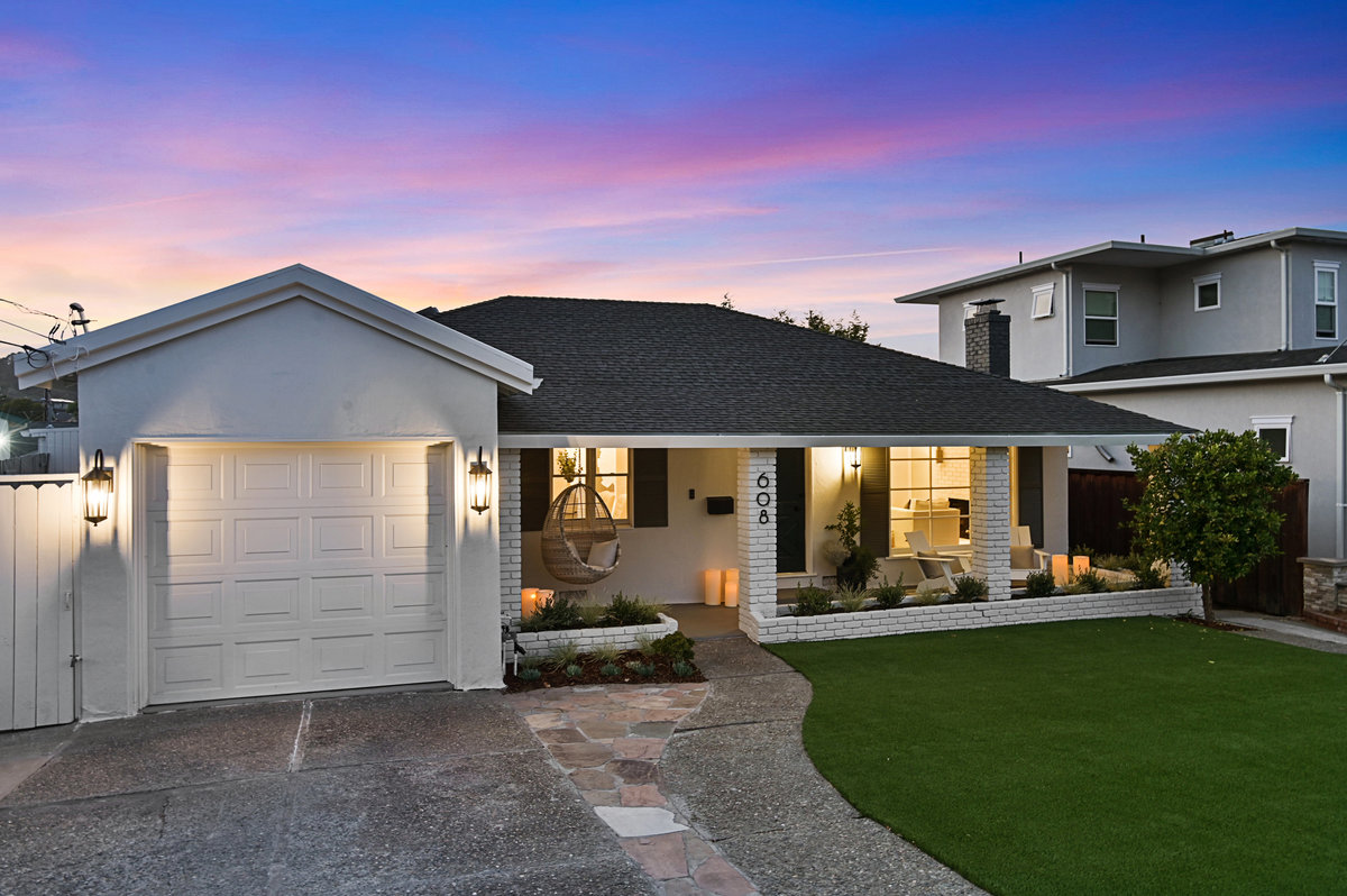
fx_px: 897
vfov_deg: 53.1
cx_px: 674
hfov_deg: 73.8
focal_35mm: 24
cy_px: 448
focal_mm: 24
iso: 400
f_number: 11
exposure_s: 1/4
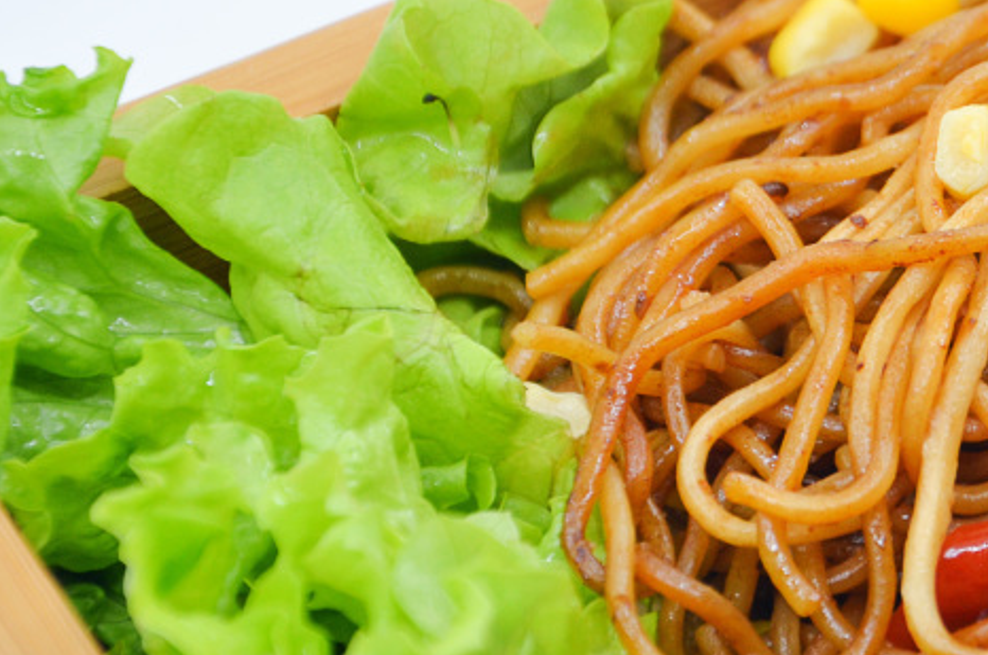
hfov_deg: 8.3
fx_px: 6770
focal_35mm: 247
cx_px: 1030
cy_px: 240
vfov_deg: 5.5
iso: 250
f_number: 5.6
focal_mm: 75
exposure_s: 1/125
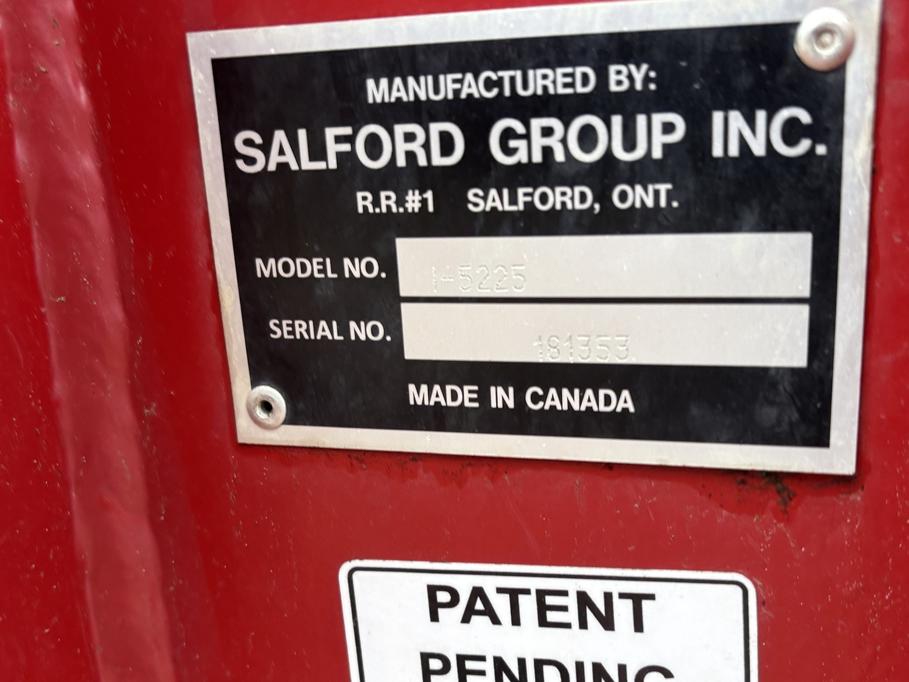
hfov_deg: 47.8
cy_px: 460
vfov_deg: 36.4
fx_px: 1024
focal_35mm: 39
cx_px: 509
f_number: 1.6
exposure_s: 1/152
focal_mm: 5.96
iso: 40
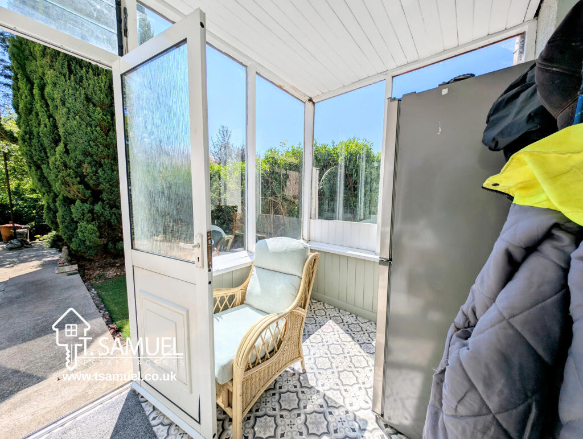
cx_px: 292
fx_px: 202
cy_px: 220
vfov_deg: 94.6
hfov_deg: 110.5
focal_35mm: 12
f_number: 1.95
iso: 42
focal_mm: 2.23
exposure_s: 1/2571
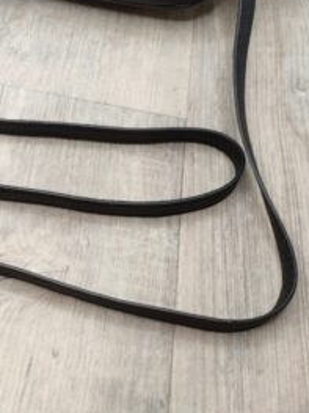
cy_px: -53
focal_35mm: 57
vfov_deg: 30.0
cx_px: 77
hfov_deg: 25.3
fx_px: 679
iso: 81
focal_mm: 6.04
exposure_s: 1/50
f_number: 1.9
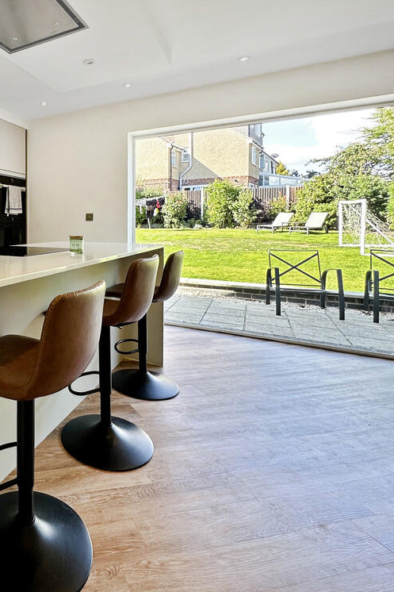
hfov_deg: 52.3
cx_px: 21
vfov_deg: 84.0
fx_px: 328
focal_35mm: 20
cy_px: 289
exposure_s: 1/132
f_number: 2.2
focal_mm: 2.22
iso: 40
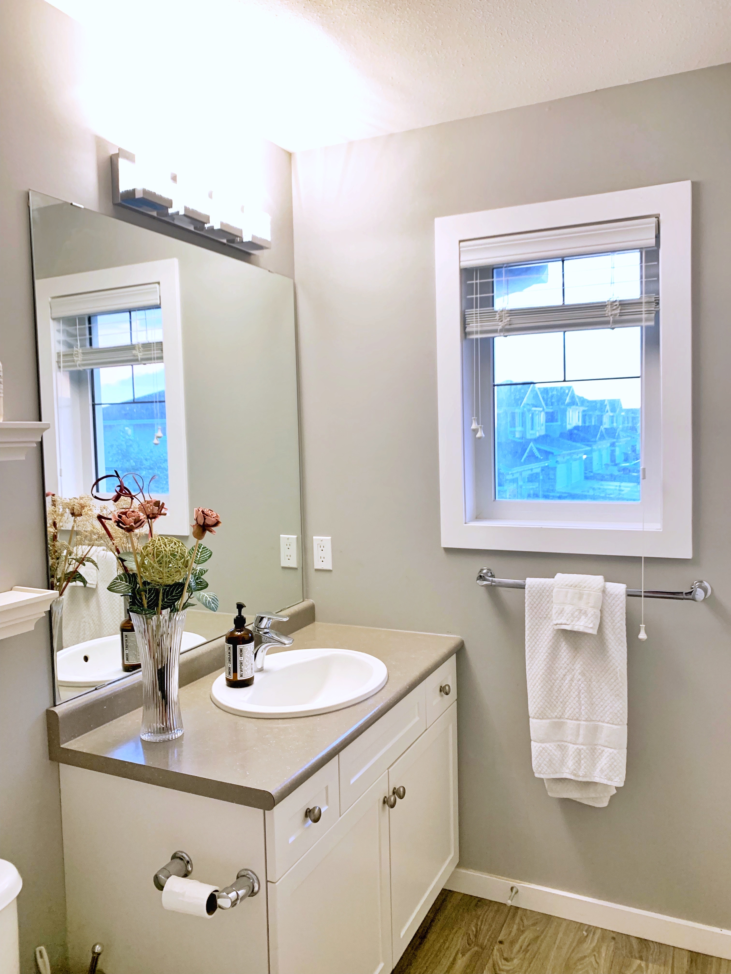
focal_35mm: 26
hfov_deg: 53.1
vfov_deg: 67.3
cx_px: 366
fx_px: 732
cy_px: 487
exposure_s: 1/60
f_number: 1.8
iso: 200
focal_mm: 4.25
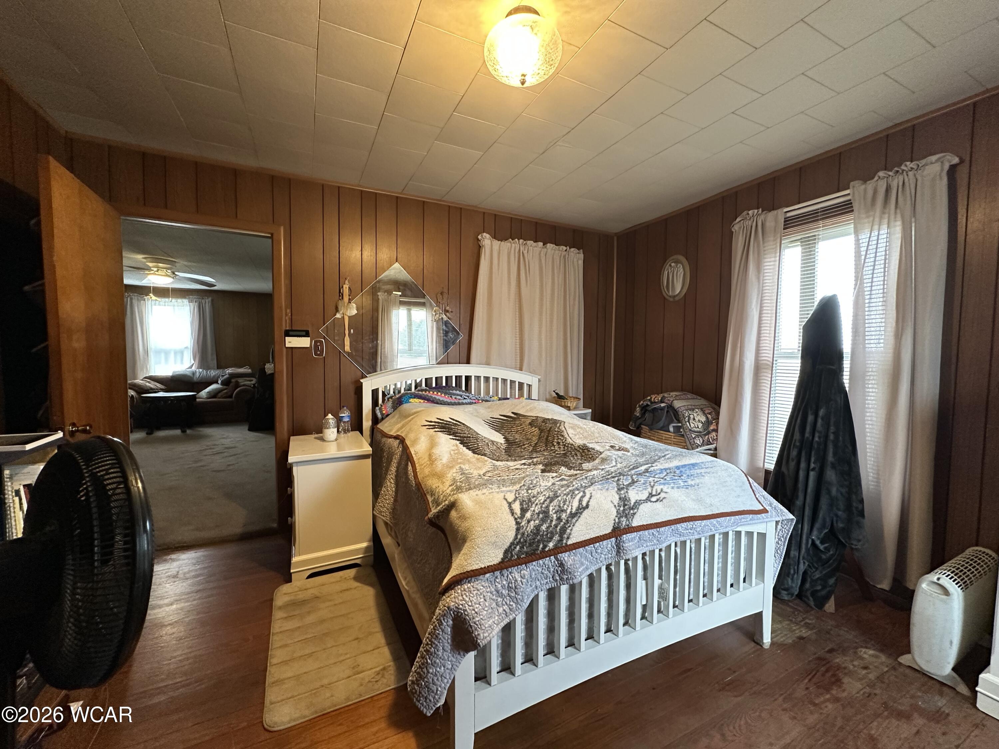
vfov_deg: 85.7
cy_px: 374
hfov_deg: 102.1
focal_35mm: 14
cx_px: 500
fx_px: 404
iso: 320
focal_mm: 2.22
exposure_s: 1/60
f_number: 2.2
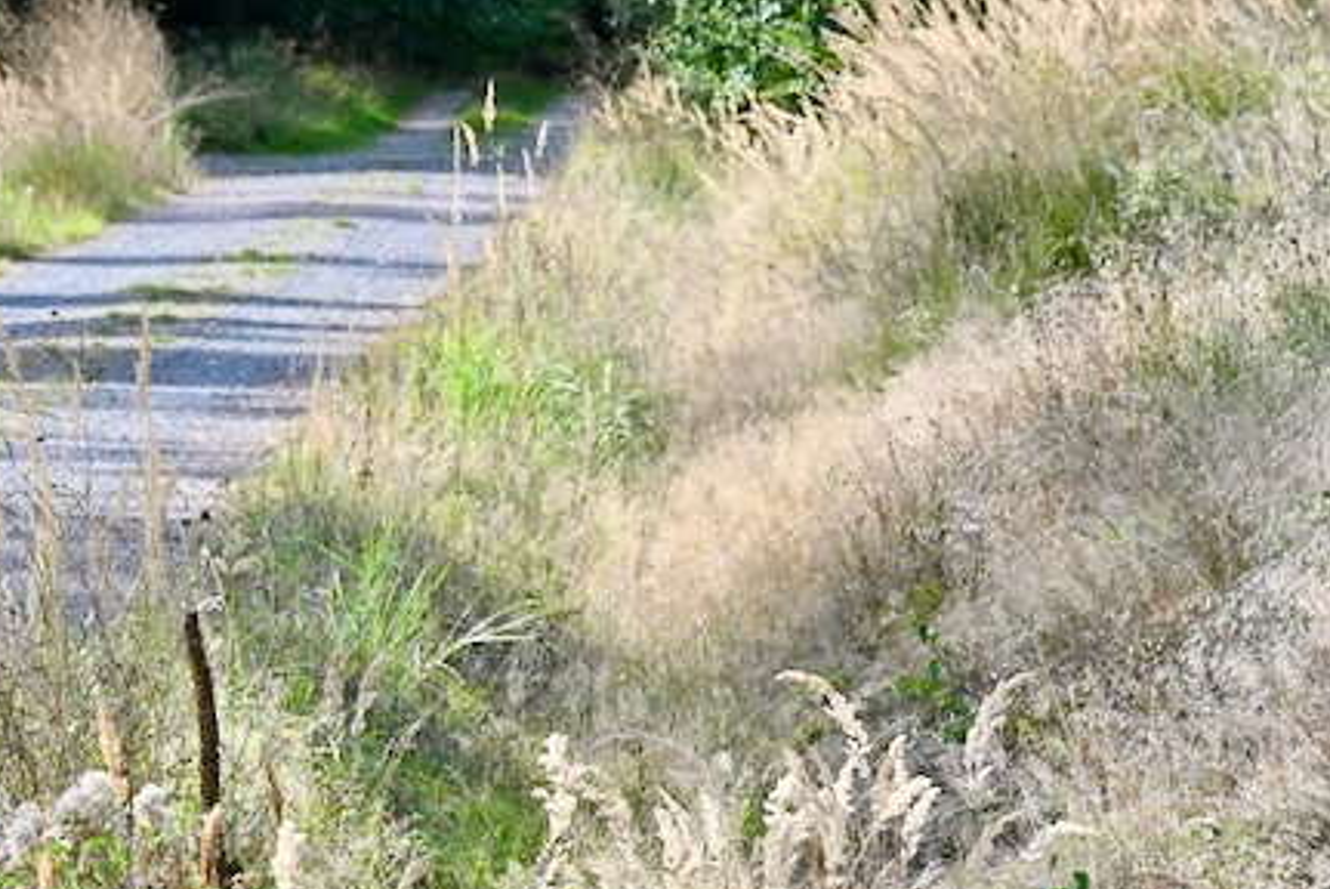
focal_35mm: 319
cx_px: 22
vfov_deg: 4.3
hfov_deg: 6.4
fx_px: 11793
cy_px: 488
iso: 220
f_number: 11
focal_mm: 125
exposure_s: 1/125
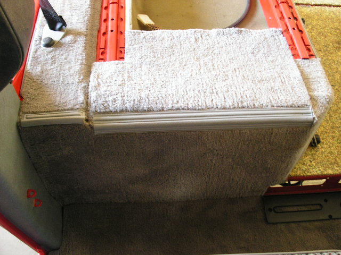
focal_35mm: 38
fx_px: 374
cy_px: 128
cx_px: 170
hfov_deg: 49.0
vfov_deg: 37.7
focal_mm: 7.8
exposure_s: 1/6
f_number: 2.8
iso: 200
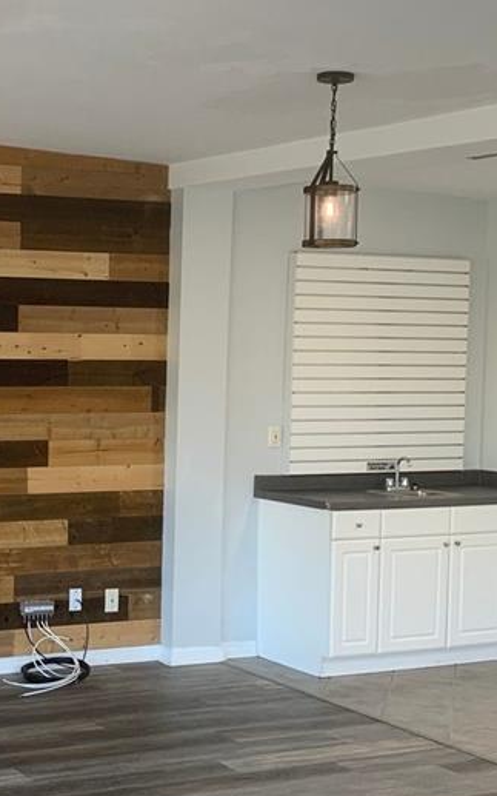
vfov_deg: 32.0
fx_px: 1387
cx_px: -37
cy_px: 431
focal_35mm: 64
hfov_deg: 19.5
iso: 80
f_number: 1.8
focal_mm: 4.25
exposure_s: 1/121
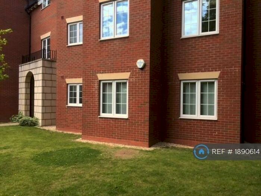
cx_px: 130
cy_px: 98
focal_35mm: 30
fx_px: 226
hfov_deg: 60.0
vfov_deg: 46.8
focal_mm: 4.12
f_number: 2.2
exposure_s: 1/380
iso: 32
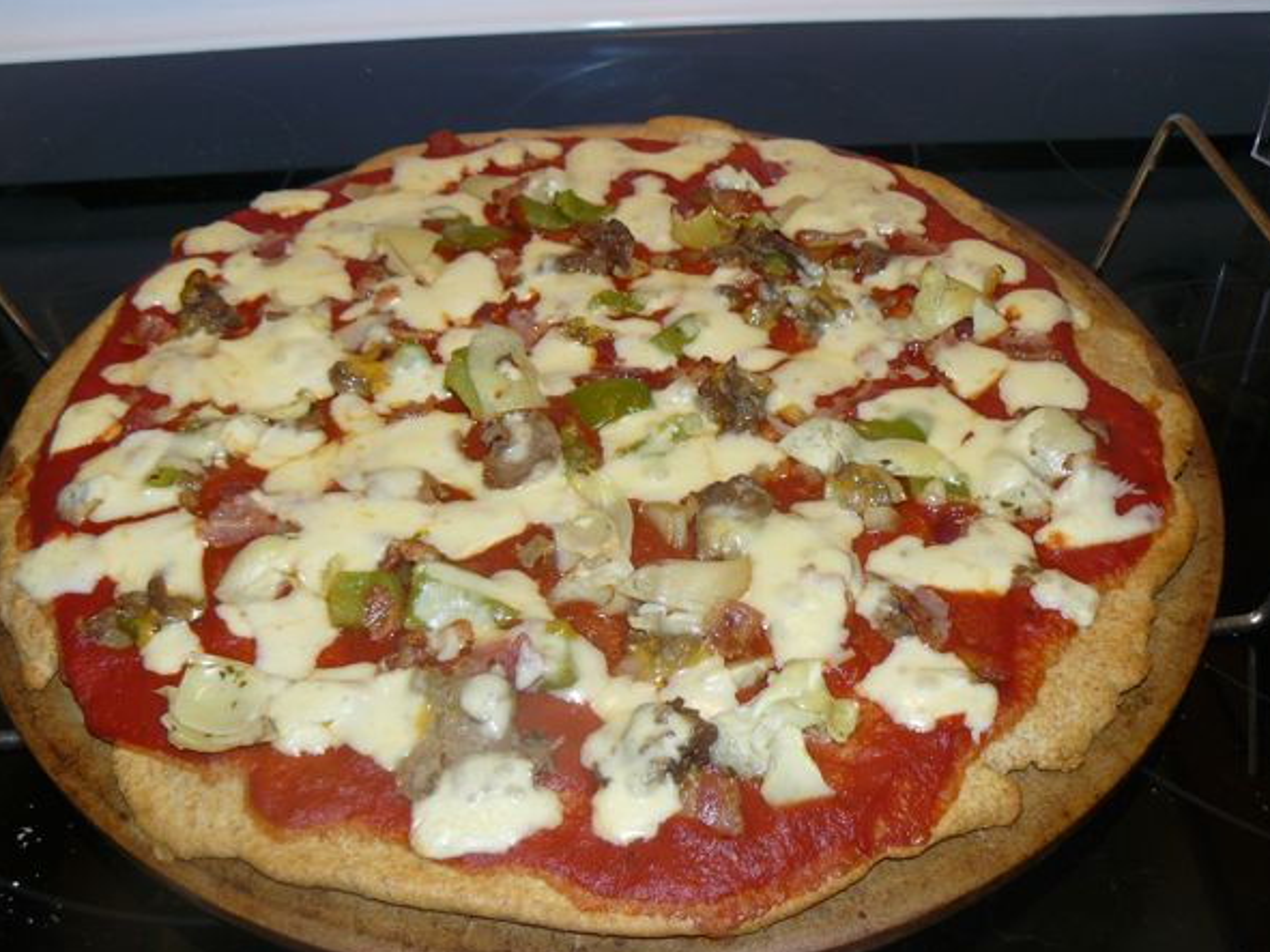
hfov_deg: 47.9
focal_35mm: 39
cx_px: 615
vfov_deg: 36.8
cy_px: 447
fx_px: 1431
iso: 100
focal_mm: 6
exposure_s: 1/30
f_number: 2.8
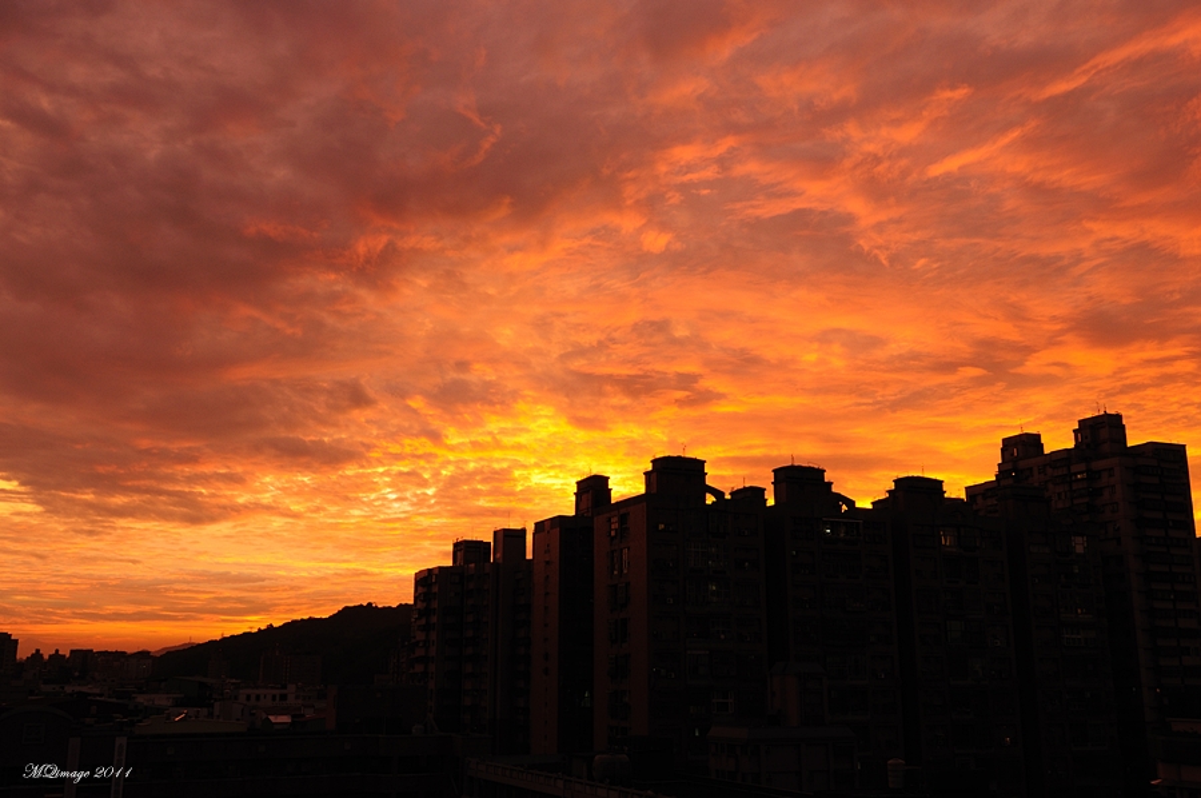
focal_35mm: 36
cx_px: 600
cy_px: 399
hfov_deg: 53.2
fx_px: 1200
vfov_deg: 36.8
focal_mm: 24
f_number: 13
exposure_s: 1/6
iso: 200
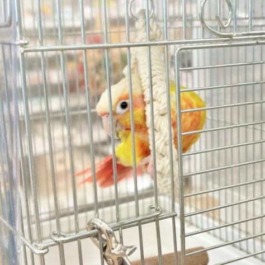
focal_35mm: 62
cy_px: 131
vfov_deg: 27.7
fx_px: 537
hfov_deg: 27.7
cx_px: 151
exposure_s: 1/50
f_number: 1.6
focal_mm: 5.96
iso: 64
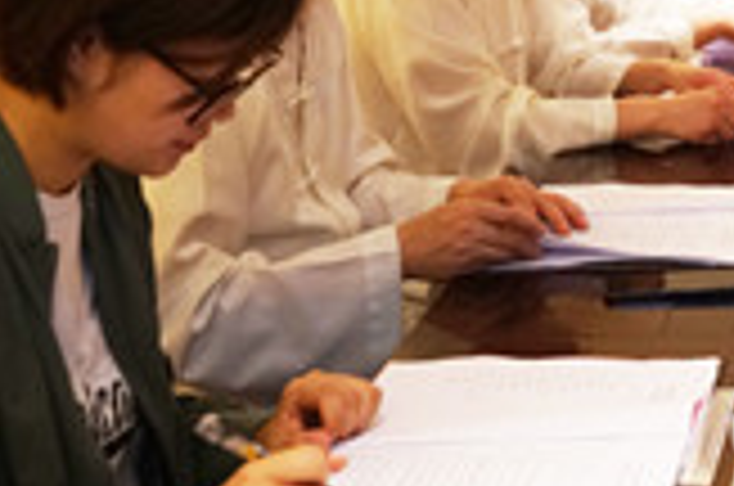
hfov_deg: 19.8
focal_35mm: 96
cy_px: -126
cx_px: 914
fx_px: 1953
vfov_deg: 13.7
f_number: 2.8
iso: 2000
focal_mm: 30
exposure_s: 1/125
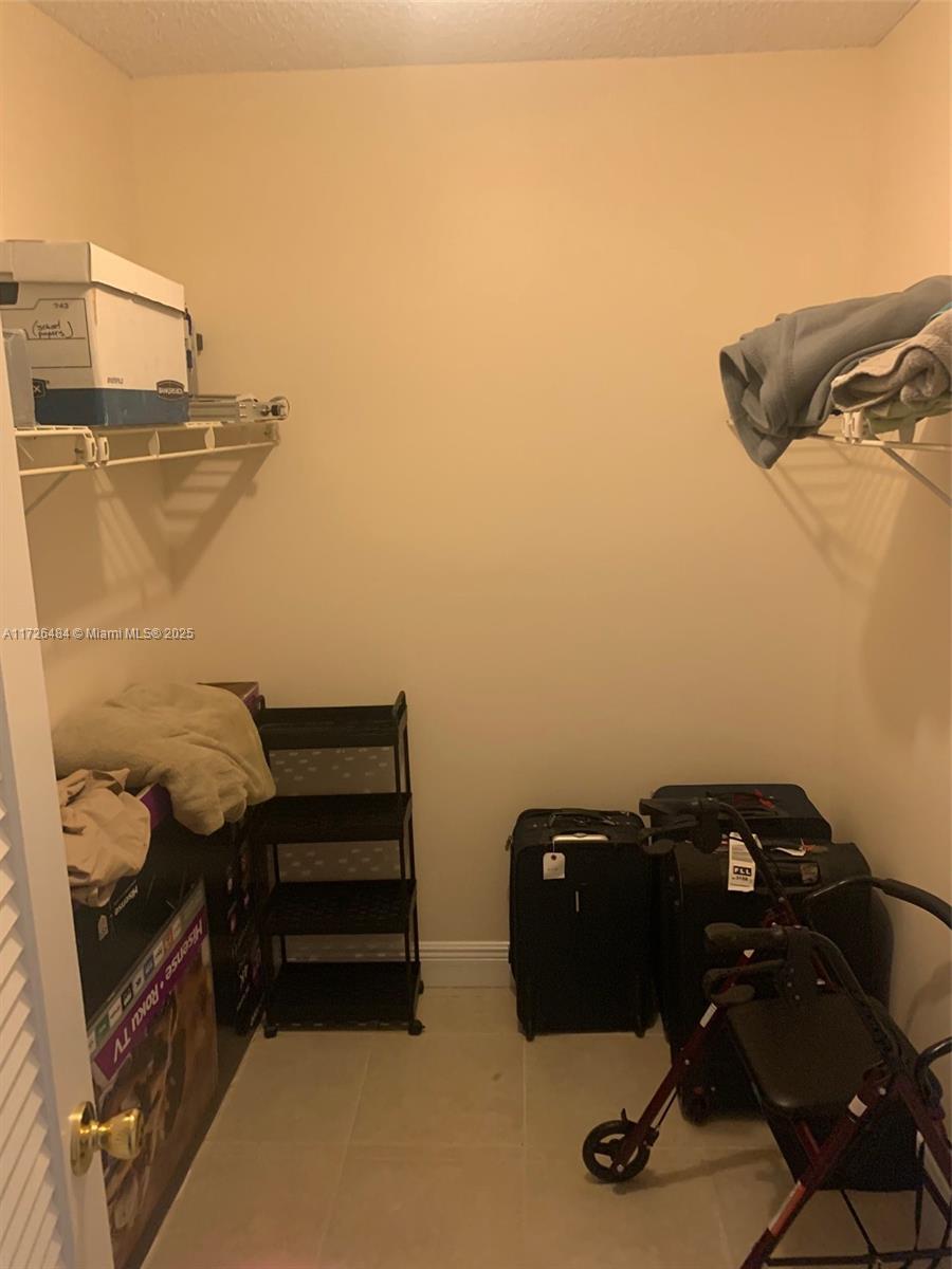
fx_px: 953
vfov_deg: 67.3
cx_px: 476
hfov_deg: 53.1
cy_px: 634
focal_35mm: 26
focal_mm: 4.25
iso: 320
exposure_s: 1/40
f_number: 1.8
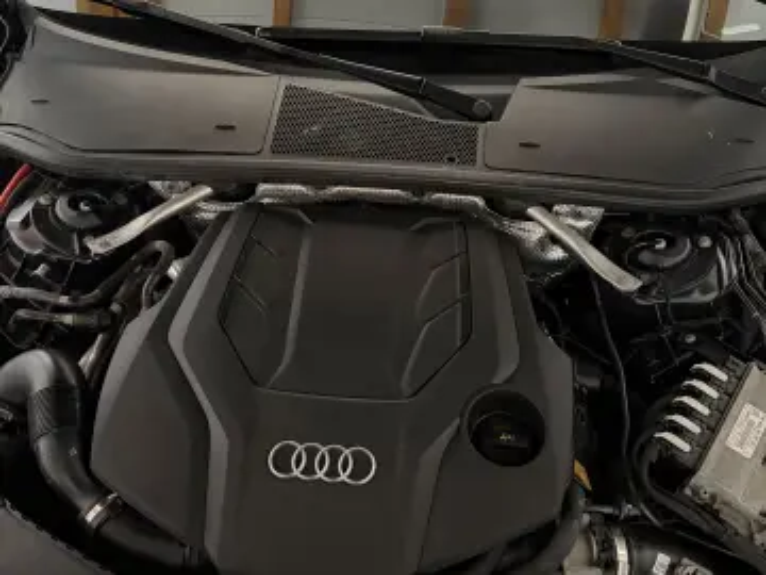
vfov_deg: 56.8
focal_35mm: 24
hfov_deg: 71.6
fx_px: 531
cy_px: 288
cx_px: 383
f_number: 1.78
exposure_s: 1/25
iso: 1600
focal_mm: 6.76
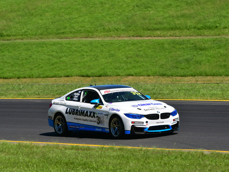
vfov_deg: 4.6
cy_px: 86
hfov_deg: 6.1
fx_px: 2157
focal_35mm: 326
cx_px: 129
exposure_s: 1/640
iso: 400
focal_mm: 200
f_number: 11
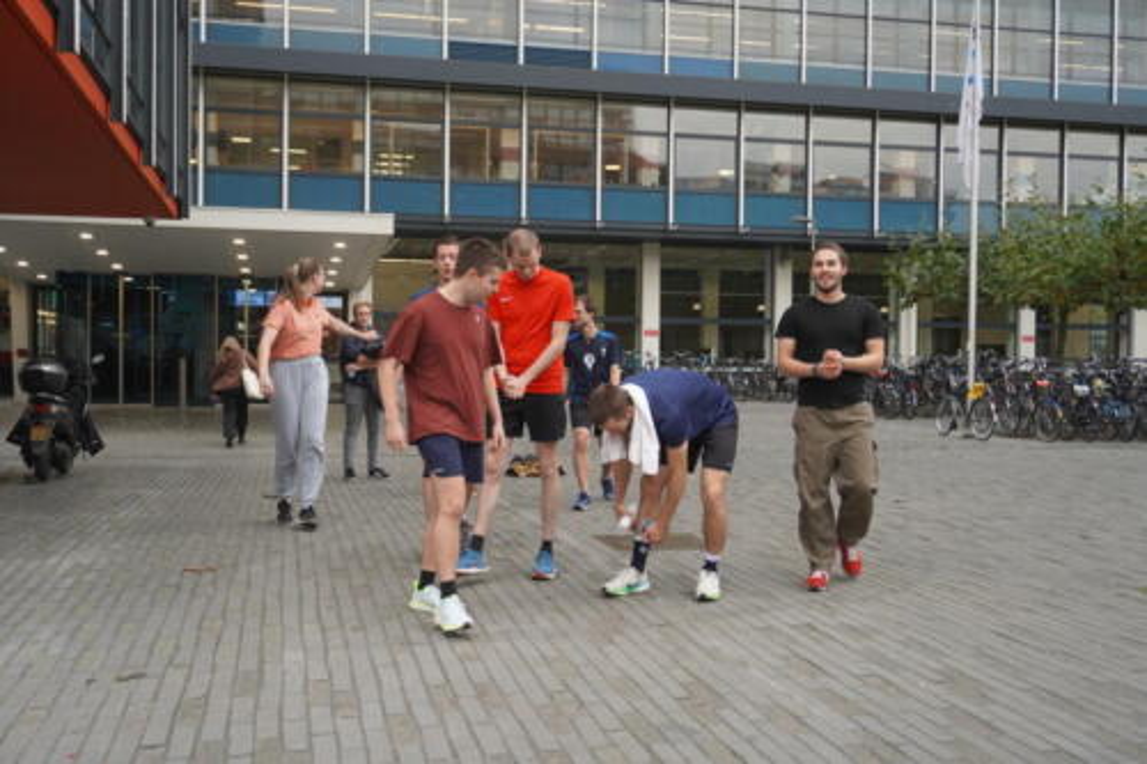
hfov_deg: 53.1
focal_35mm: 36
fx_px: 1147
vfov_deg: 36.8
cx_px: 574
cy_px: 382
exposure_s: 1/160
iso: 400
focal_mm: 24
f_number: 4.5
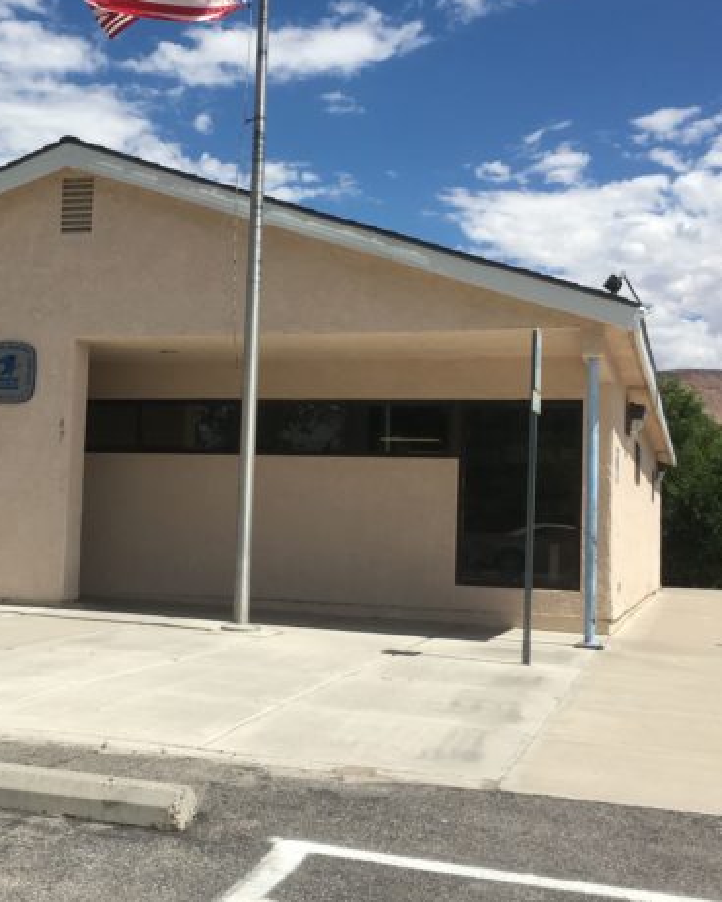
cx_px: 205
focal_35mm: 49
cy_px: 439
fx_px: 1308
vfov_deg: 38.0
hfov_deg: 30.5
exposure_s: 1/2959
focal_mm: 4.15
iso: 25
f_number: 2.2
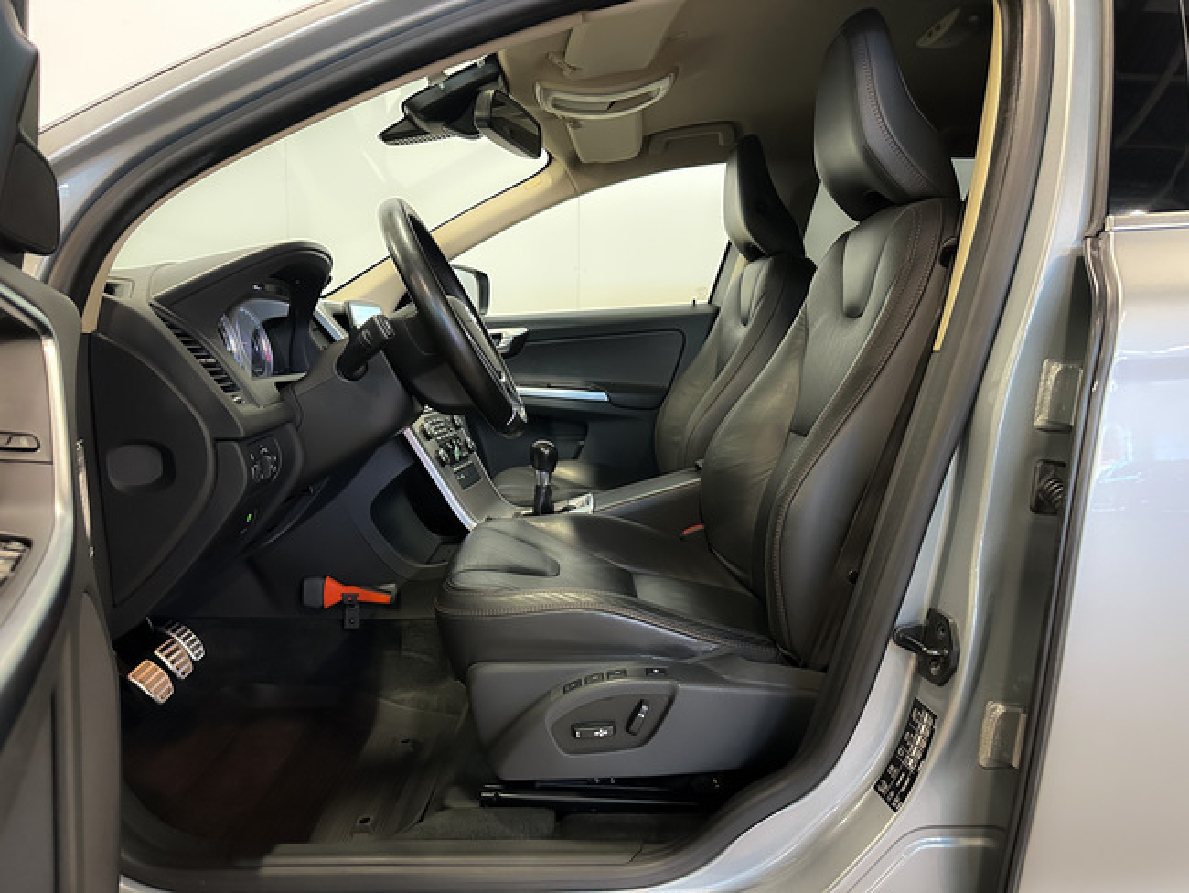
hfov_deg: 71.6
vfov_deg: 56.8
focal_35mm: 24
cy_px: 446
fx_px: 825
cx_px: 594
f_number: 1.8
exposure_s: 1/50
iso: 1000
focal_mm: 6.86
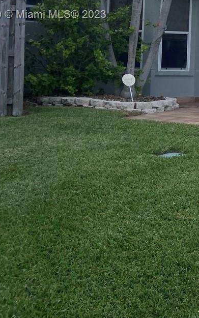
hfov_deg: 15.1
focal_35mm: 76
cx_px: 351
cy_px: 15
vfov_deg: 26.0
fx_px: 659
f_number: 1.8
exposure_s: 1/1263
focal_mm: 3.99
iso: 20
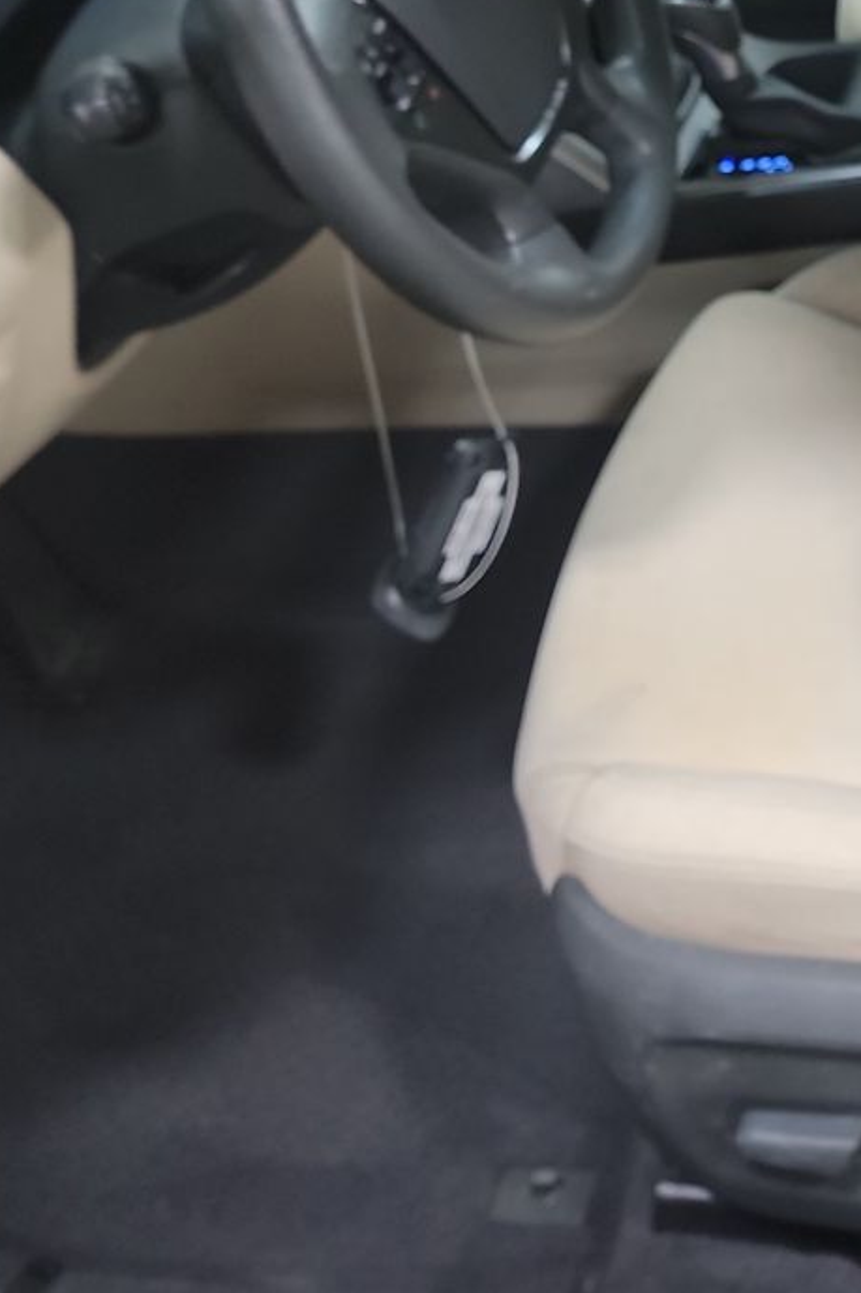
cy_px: 173
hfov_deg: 21.9
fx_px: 2082
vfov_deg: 33.0
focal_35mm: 58
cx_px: 996
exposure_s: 1/59
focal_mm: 6.7
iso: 582
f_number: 1.8
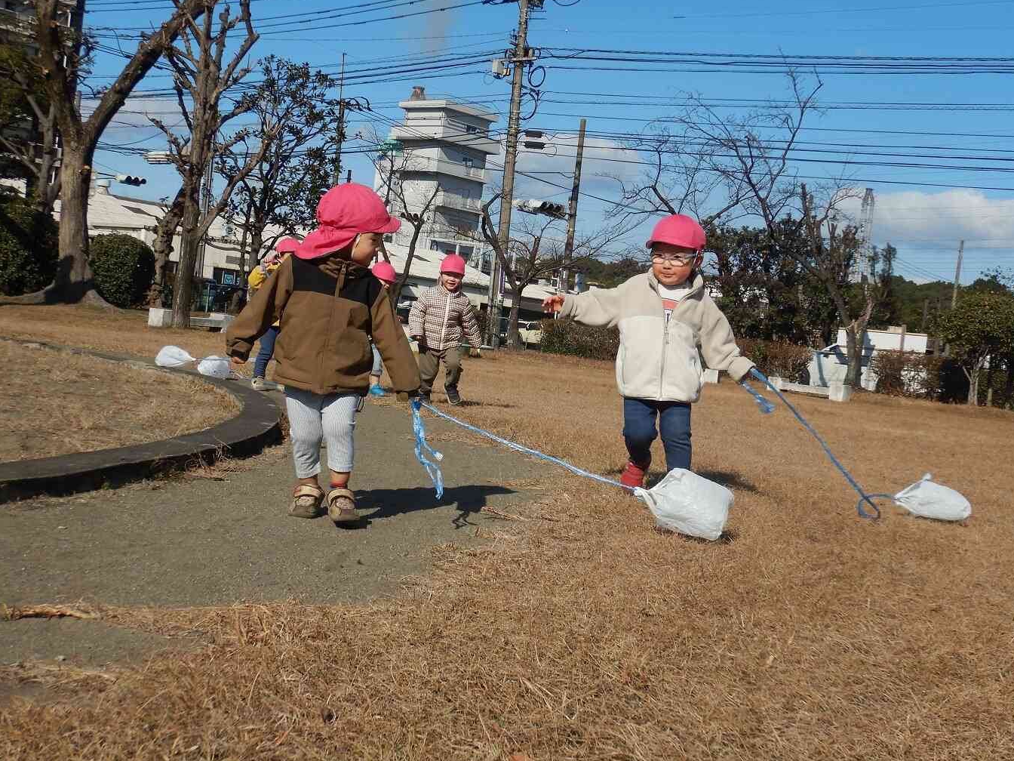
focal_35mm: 48
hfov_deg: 39.6
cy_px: 391
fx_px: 1406
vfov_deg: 30.3
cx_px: 485
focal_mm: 7.2
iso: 125
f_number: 8.4
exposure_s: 1/400
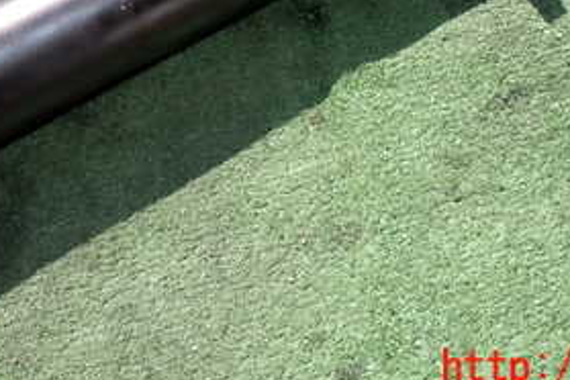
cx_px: 290
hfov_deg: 35.6
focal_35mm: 56
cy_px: -65
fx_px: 887
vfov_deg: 22.5
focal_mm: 4.5
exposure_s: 1/640
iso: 100
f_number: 2.8
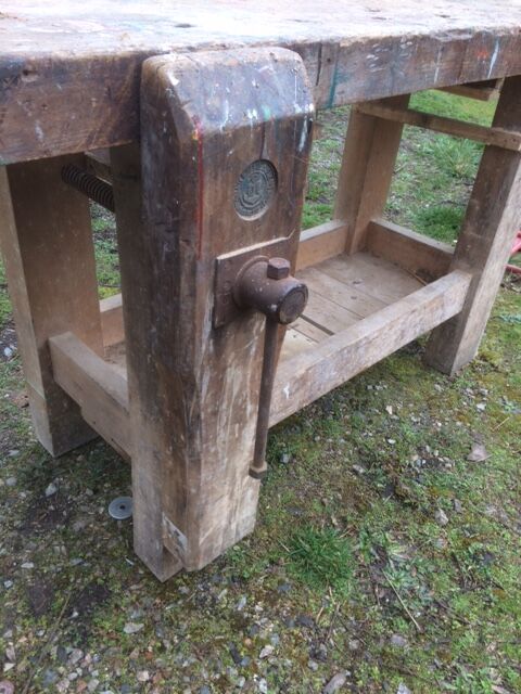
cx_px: 260
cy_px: 347
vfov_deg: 61.7
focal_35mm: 29
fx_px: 582
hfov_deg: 48.2
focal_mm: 4.15
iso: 50
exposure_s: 1/100
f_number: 2.2
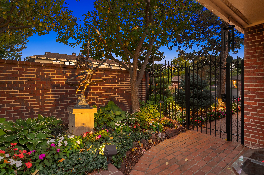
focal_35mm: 20
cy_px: 88
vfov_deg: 63.1
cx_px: 132
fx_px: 143
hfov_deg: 85.5
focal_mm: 19.5
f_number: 9
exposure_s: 1.6
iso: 250
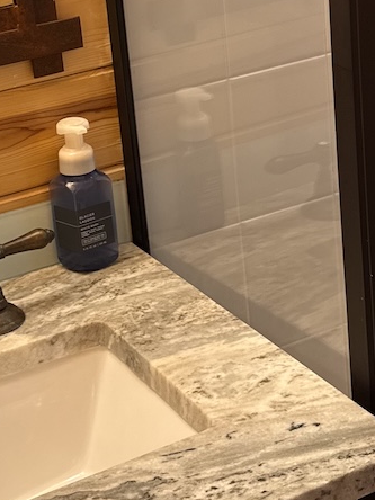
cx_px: 66
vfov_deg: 26.5
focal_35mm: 72
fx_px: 1040
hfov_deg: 20.2
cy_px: 96
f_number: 1.78
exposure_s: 1/60
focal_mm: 6.76
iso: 160
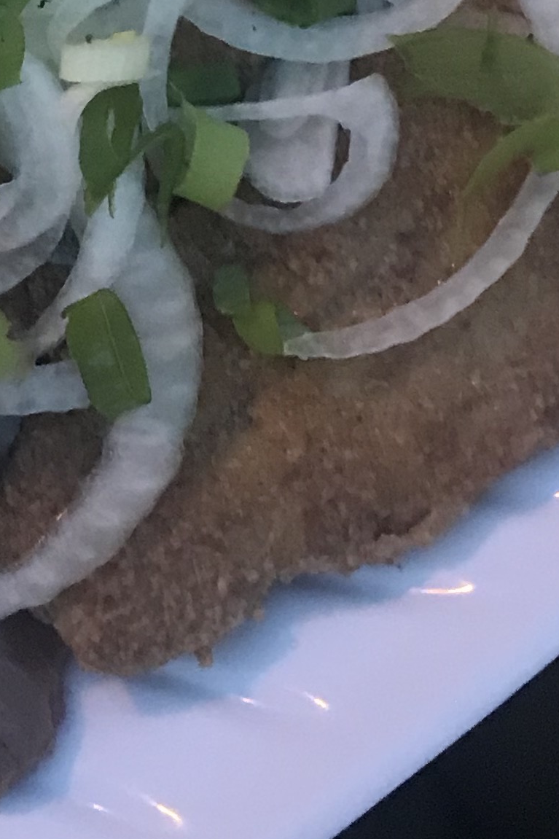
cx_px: -149
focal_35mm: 102
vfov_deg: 18.7
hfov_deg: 13.0
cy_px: -225
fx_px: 2376
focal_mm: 3.99
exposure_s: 1/17
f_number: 1.8
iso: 100
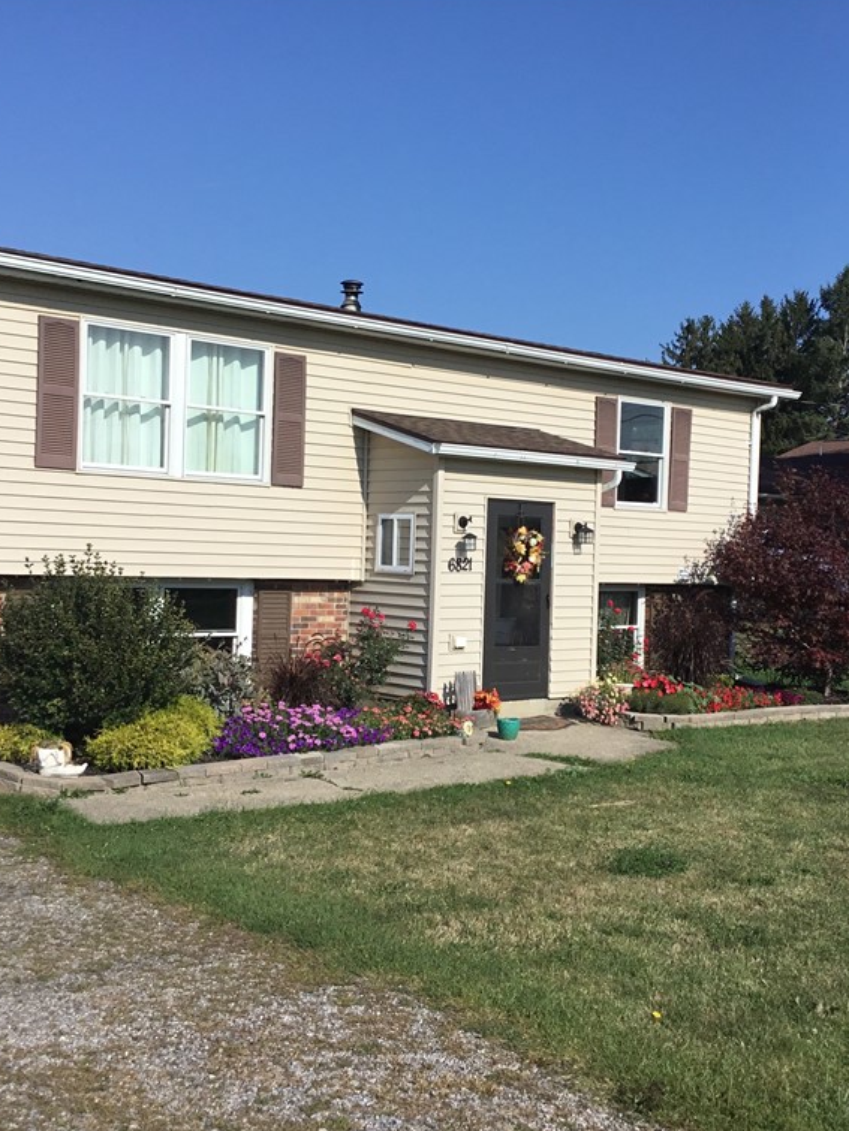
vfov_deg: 44.8
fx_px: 1373
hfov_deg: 34.3
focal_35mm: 42
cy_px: 561
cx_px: 481
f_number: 2.4
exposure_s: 1/2262
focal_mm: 3.3
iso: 25
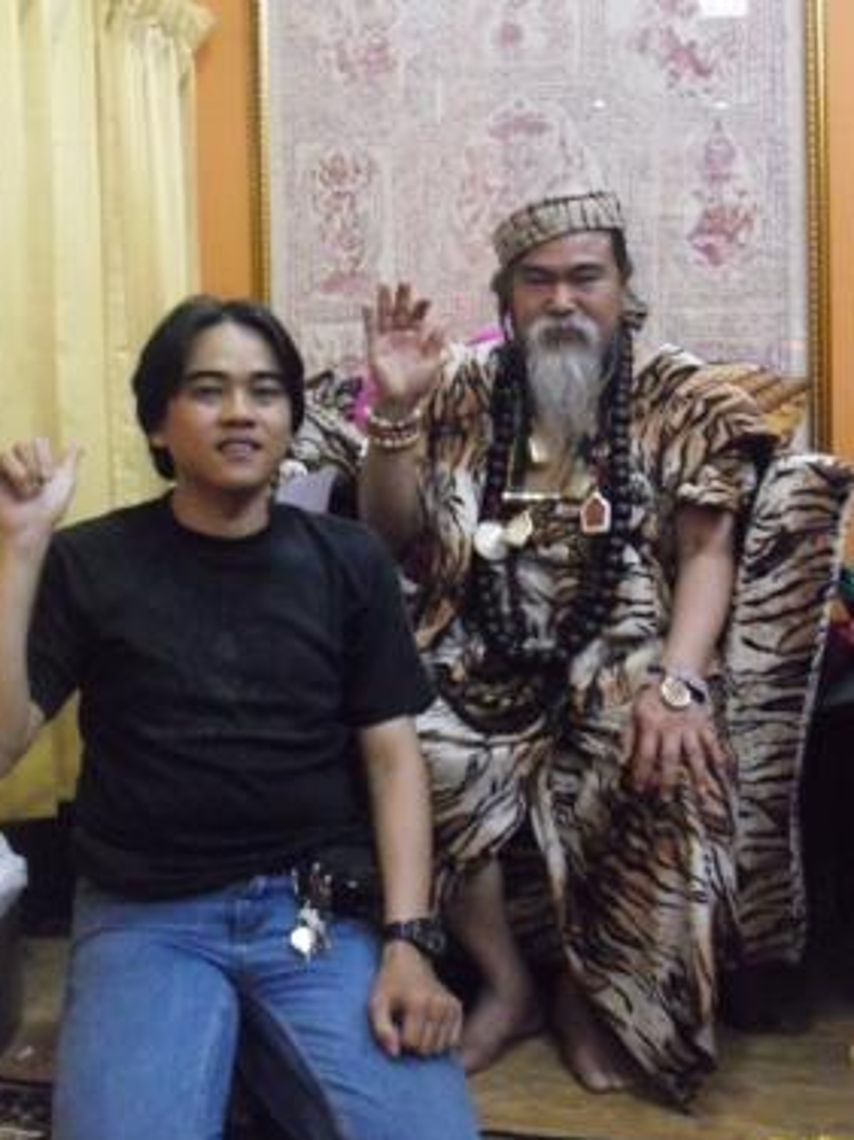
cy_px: 584
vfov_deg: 43.9
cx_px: 441
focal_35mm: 43
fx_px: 1415
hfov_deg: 33.6
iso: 800
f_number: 3.1
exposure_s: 1/30
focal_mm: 6.3
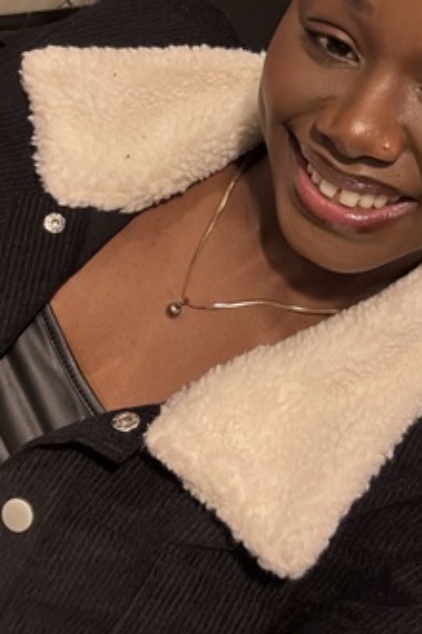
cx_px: 245
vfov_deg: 41.0
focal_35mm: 47
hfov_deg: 28.6
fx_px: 827
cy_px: 174
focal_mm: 2.69
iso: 400
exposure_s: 1/40
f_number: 1.9
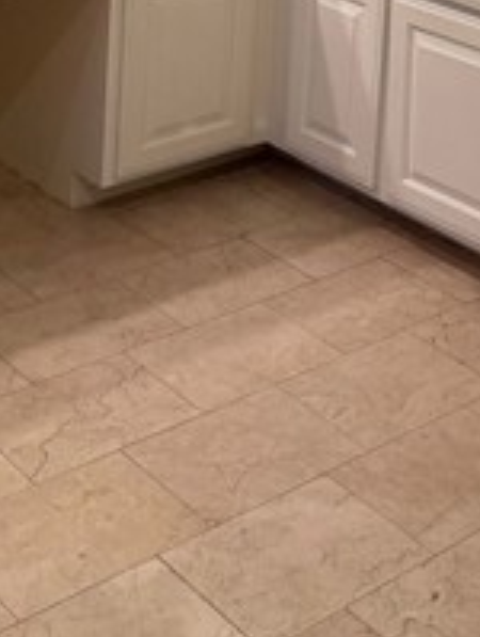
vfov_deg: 22.3
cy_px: -221
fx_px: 1419
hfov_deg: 18.8
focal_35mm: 77
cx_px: 454
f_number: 1.78
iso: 250
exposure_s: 1/120
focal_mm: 6.76
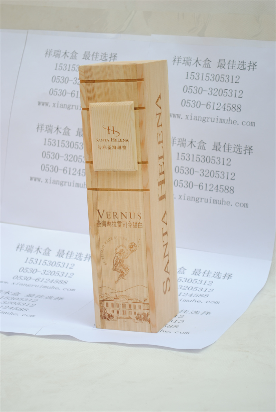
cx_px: 138
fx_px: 946
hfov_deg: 16.6
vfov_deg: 24.6
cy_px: 206
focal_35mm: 82
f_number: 5.6
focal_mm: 55
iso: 100
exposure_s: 1/60
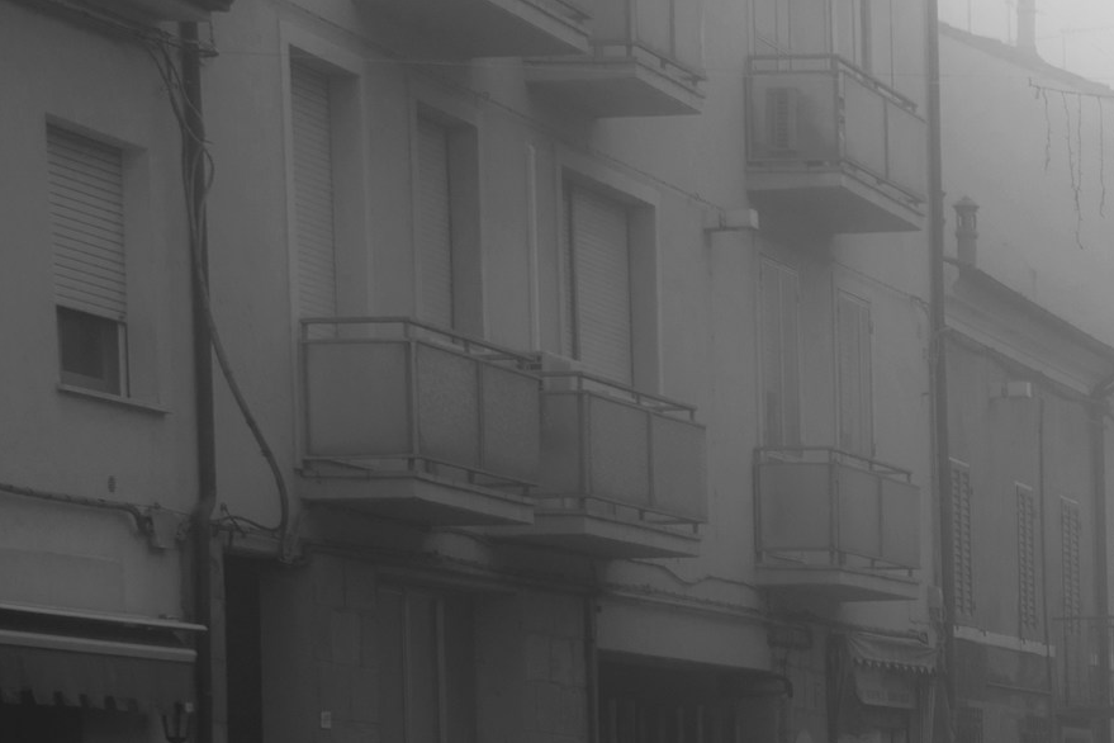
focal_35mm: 143
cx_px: 1476
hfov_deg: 13.7
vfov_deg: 9.4
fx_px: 4436
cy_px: 889
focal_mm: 35
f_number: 13
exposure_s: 1/50
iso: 100
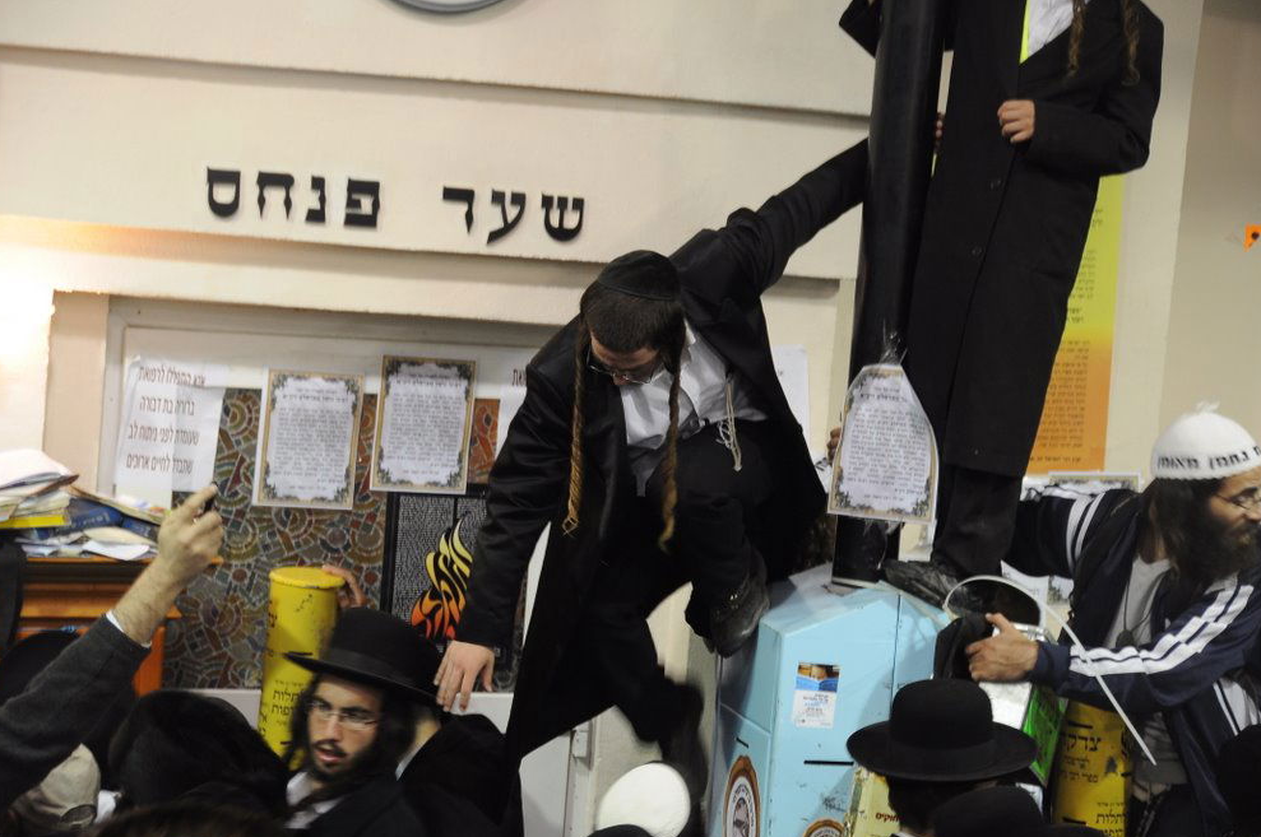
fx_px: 4077
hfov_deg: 17.6
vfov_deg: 11.7
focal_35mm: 117
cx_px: 620
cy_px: 431
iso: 640
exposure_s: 1/30
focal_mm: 75
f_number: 5
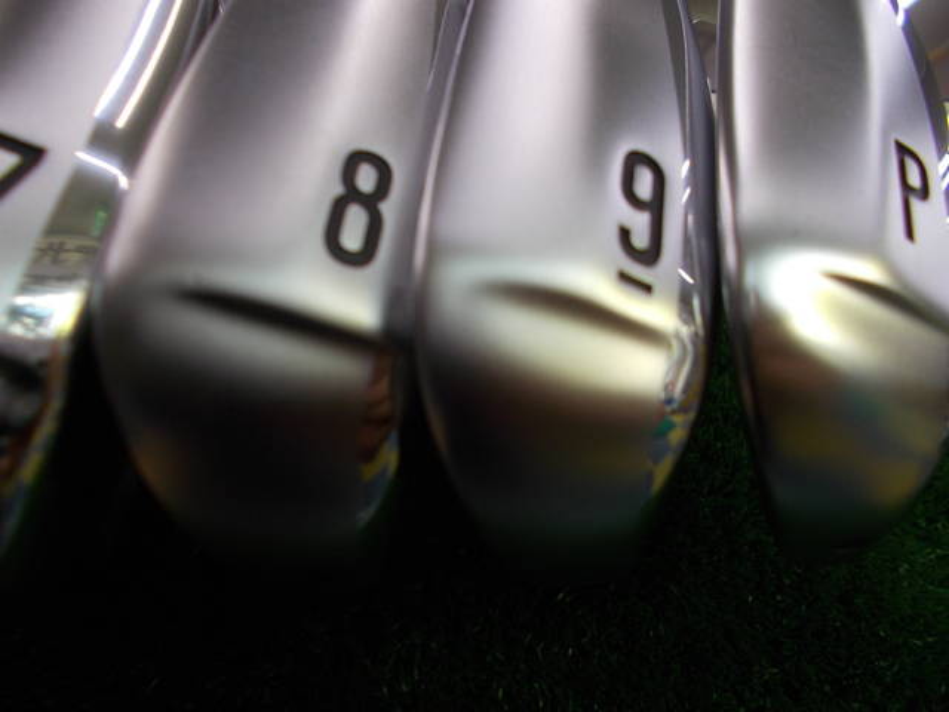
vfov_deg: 53.1
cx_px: 474
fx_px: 713
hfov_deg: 67.3
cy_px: 356
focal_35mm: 26
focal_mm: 4.6
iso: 80
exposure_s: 1/60
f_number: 3.2
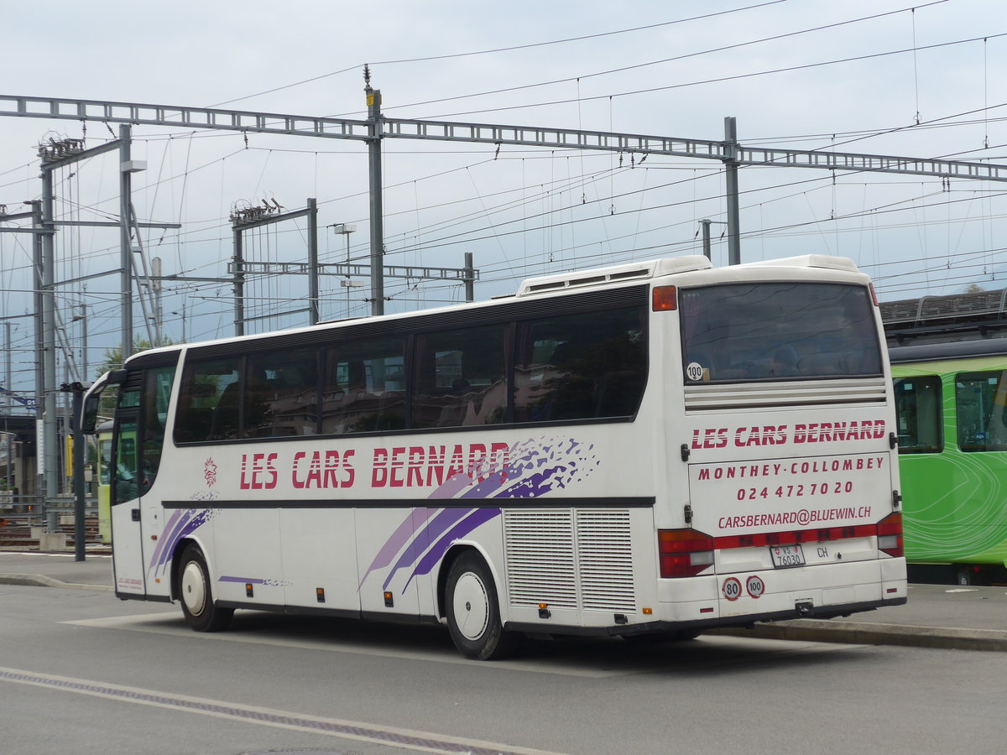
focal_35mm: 86
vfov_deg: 17.2
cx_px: 504
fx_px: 2502
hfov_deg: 22.8
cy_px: 378
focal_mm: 17
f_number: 4.5
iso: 80
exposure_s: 1/250
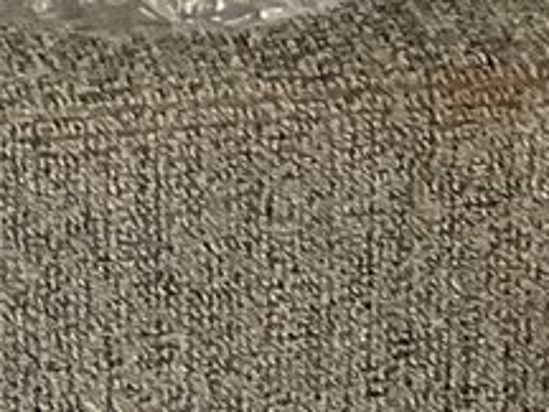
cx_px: -426
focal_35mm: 203
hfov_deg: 9.3
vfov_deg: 6.4
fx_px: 3220
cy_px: -998
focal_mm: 3
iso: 125
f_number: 1.8
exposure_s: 1/50
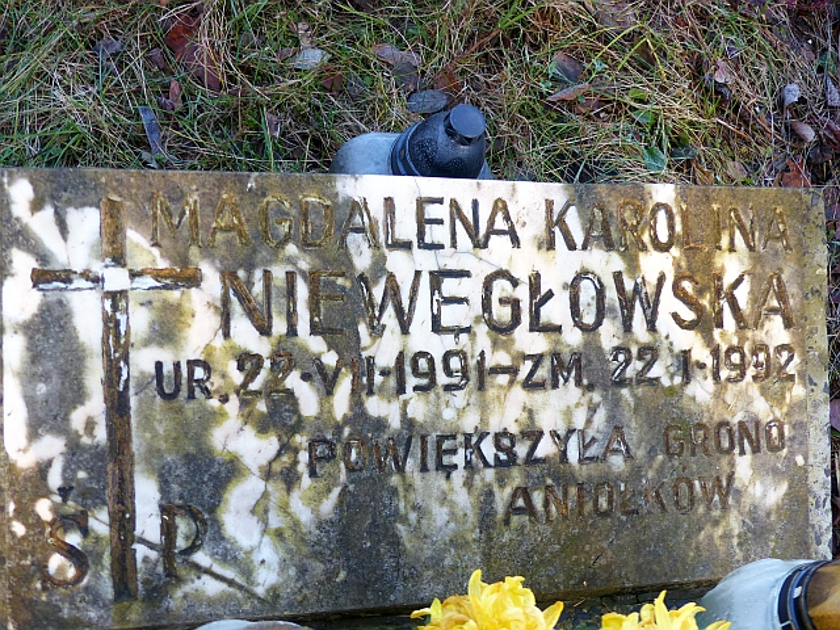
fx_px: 1432
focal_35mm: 59
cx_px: 420
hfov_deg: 32.7
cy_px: 315
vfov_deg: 24.8
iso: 100
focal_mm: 10.5
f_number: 2.8
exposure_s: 1/125
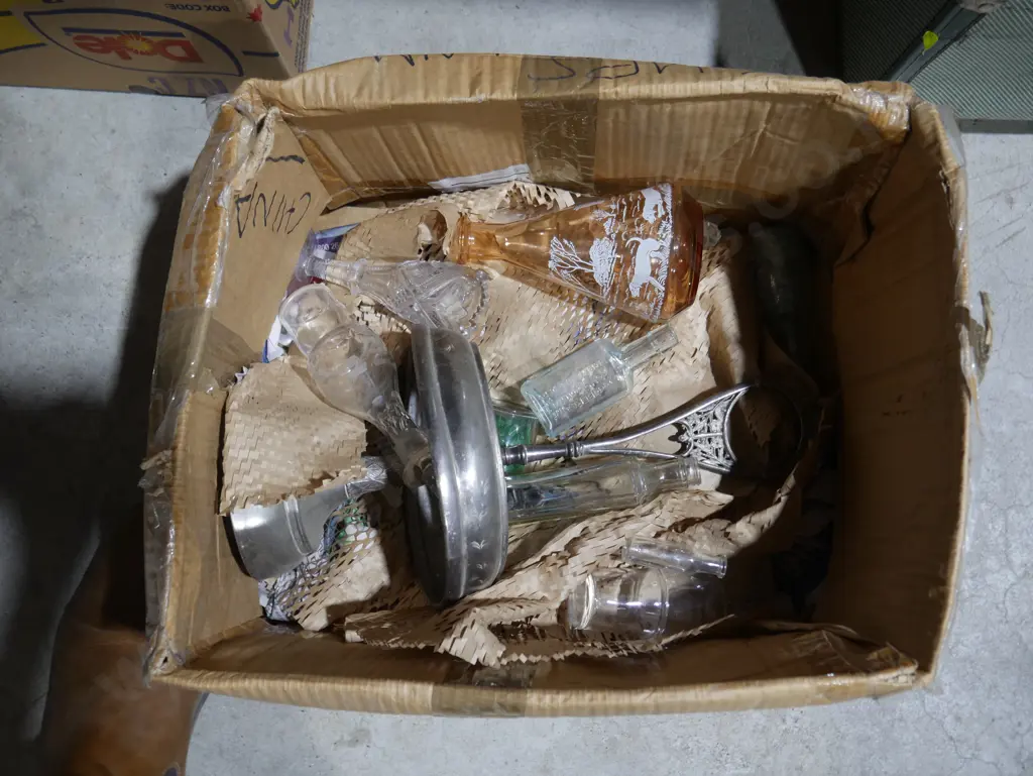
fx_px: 896
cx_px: 516
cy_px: 388
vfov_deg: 46.8
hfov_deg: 59.9
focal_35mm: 30
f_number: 3.6
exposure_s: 1/60
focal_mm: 15
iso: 320
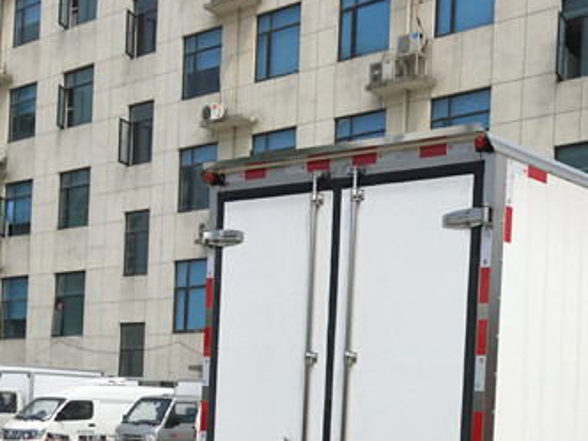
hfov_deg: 30.1
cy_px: 446
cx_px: 508
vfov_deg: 22.7
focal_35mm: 62
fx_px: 1053
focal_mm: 4.15
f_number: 2.2
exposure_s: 1/2653
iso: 25
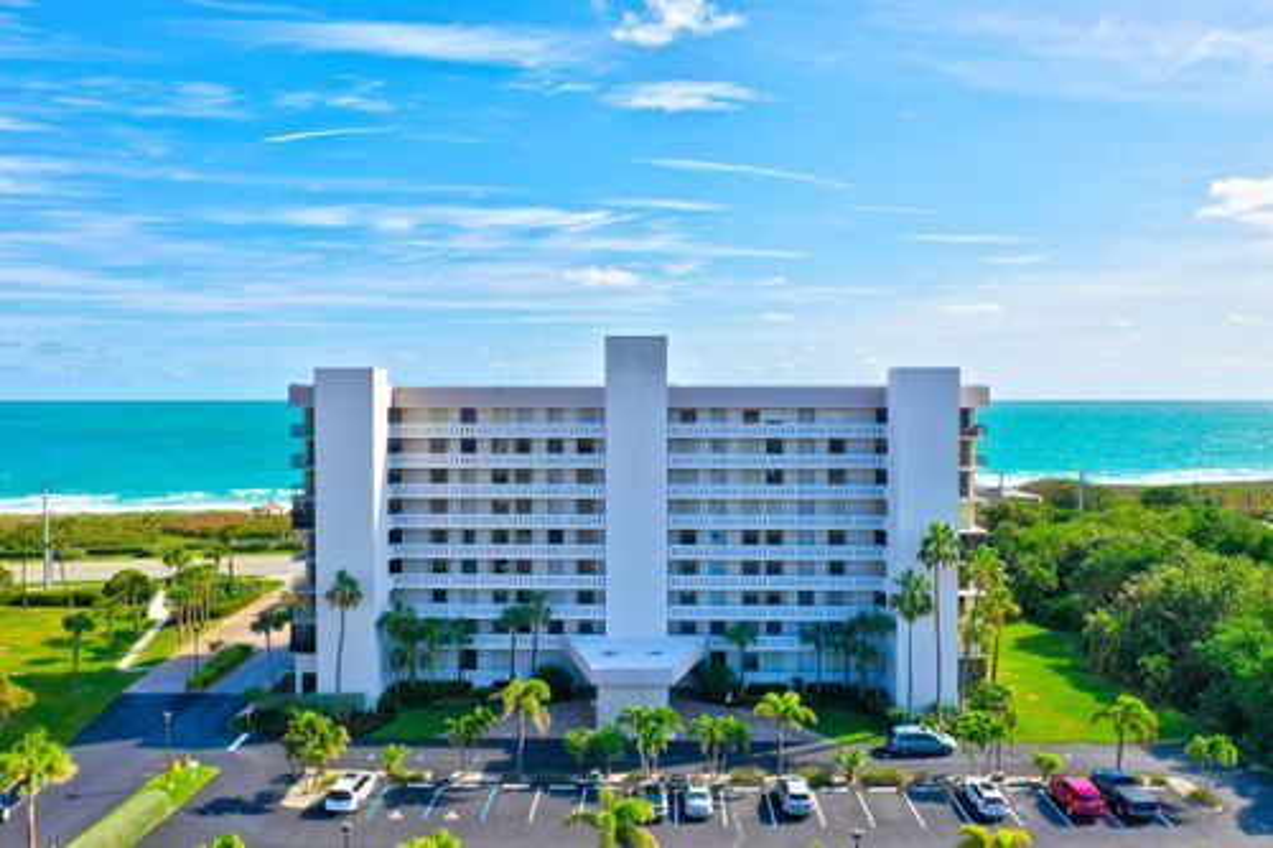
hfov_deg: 65.5
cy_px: 424
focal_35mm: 28
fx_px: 990
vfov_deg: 46.4
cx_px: 636
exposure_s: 1/320
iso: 100
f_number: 8
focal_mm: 10.3
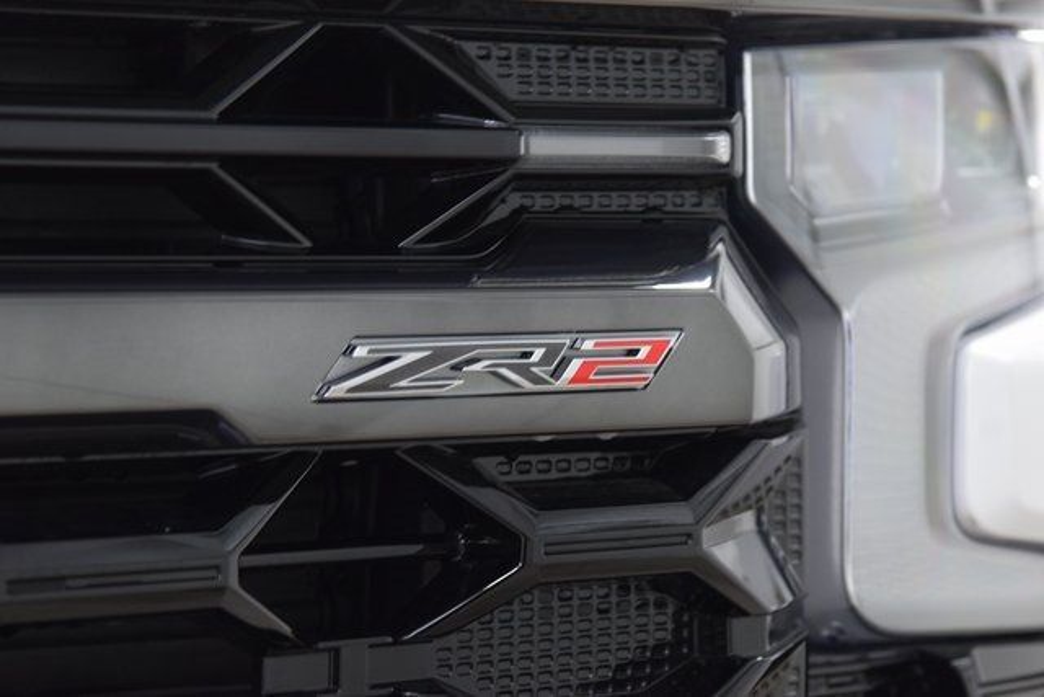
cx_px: 522
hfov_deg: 19.5
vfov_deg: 13.0
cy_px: 348
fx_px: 3045
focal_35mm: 105
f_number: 5.6
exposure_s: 1/30
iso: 1600
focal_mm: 70
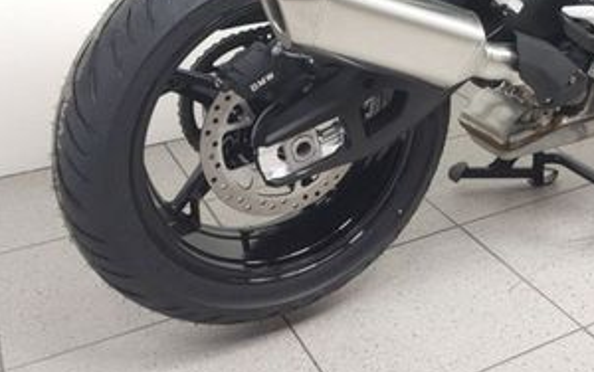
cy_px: -91
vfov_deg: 22.6
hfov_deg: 37.2
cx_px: 489
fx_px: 842
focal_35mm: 52
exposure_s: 1/33
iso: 125
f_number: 1.8
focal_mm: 5.4
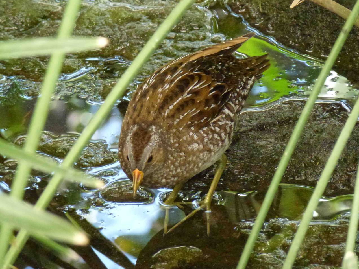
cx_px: 203
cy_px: 105
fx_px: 4635
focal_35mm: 447
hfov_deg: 4.4
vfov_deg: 3.3
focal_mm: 63.6
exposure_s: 1/40
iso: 800
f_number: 5.9
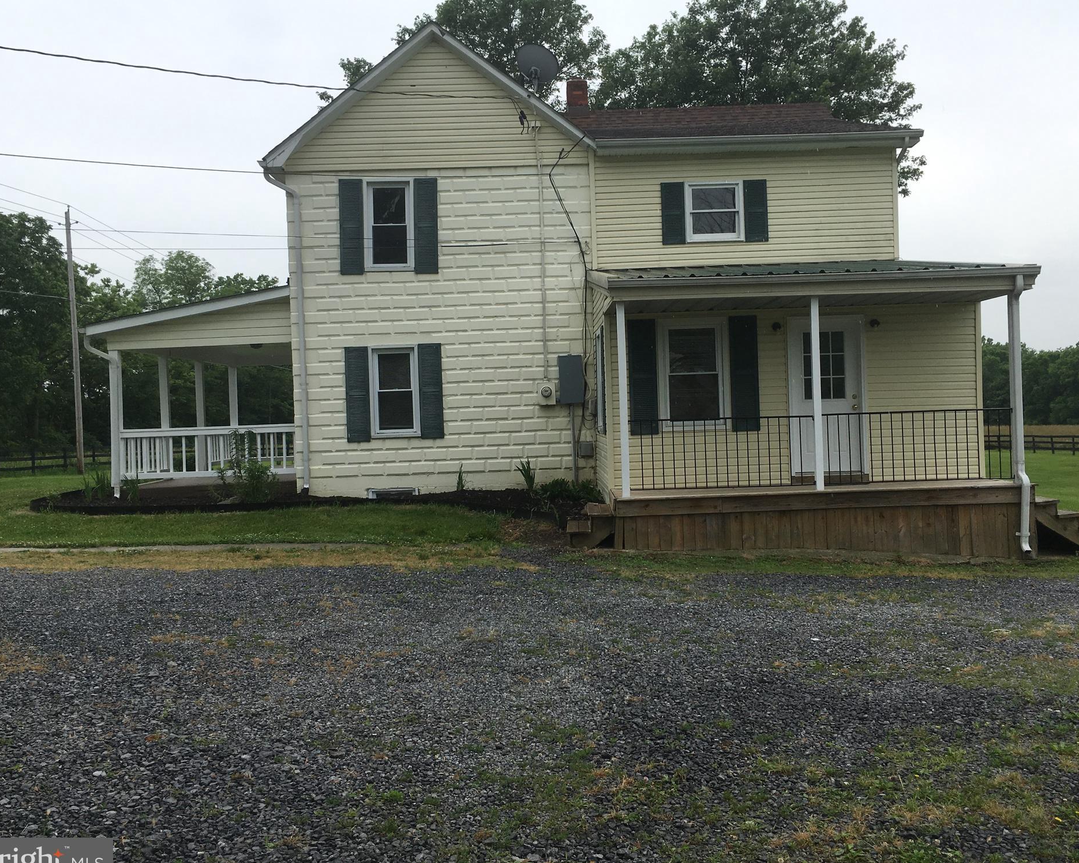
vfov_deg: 47.1
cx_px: 560
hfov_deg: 57.2
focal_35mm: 31
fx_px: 990
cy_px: 442
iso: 25
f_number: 2.2
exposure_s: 1/1304
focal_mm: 4.15
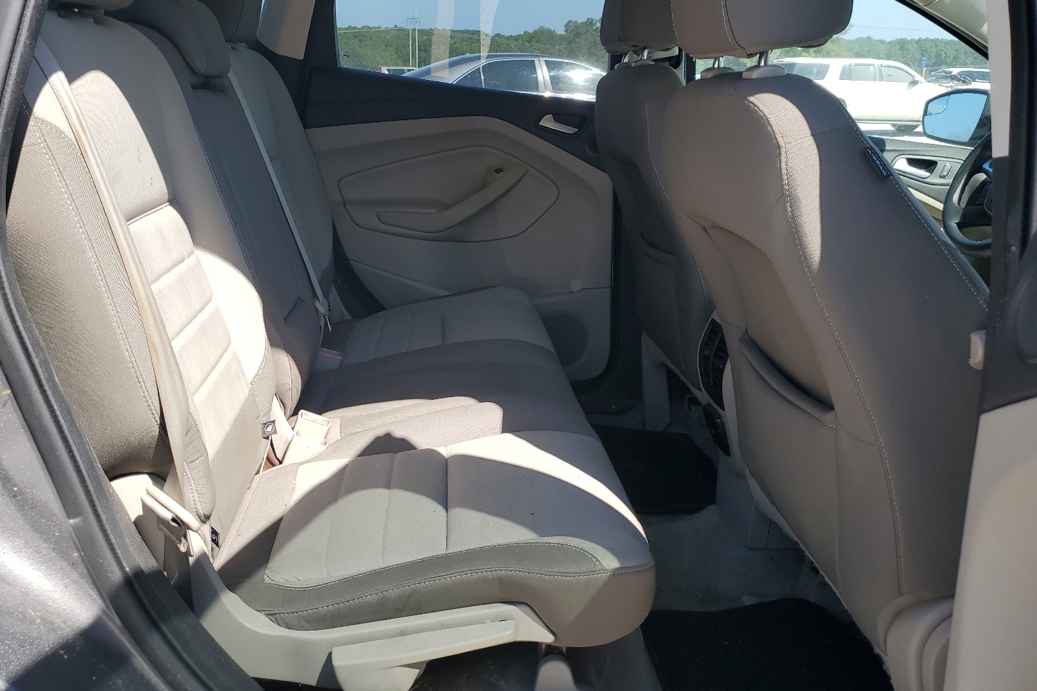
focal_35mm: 29
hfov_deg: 63.6
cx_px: 505
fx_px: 835
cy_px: 280
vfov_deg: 44.8
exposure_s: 1/1000
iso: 50
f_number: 1.5
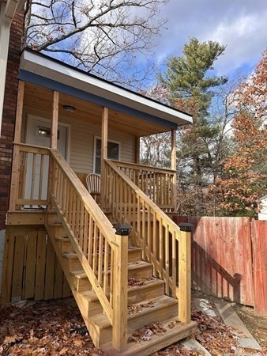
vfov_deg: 71.6
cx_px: 134
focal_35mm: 24
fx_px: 247
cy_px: 178
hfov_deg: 56.9
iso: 80
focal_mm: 6.86
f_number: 1.78
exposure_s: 1/1613
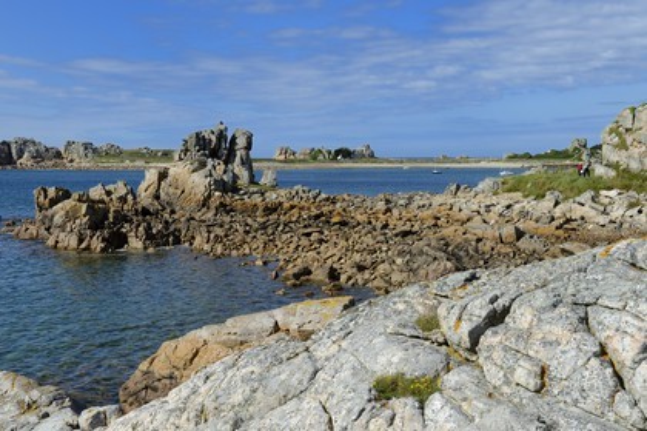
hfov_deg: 44.5
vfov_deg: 30.5
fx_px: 791
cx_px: 324
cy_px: 216
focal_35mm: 44
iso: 200
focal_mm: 44
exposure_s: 1/250
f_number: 13
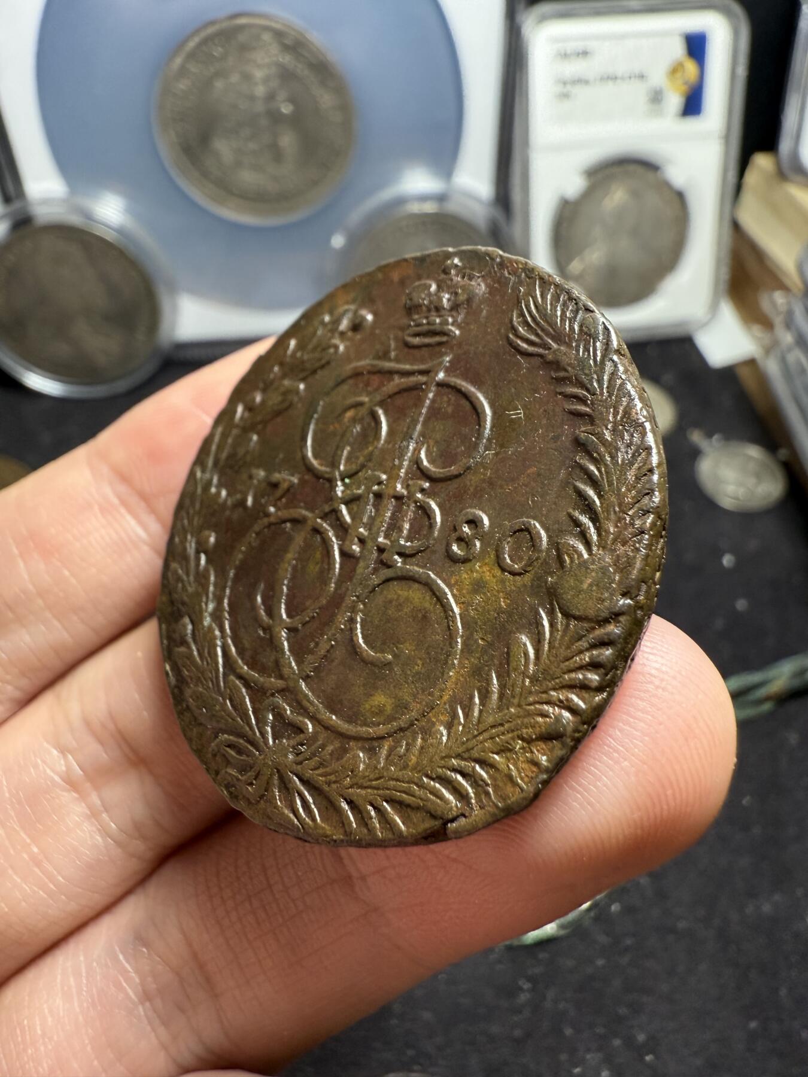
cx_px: 404
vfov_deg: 71.6
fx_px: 747
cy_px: 538
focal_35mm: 24
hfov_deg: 56.8
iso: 160
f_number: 2.2
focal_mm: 2.22
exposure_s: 1/99
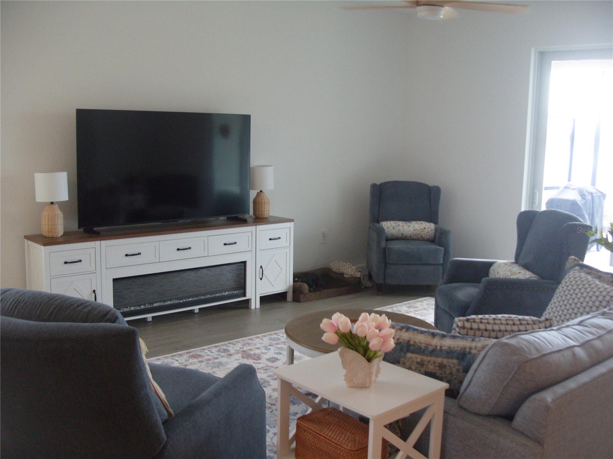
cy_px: 230
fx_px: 620
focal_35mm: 35
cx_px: 306
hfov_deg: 52.6
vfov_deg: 40.7
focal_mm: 7.8
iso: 200
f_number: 2.8
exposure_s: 1/45
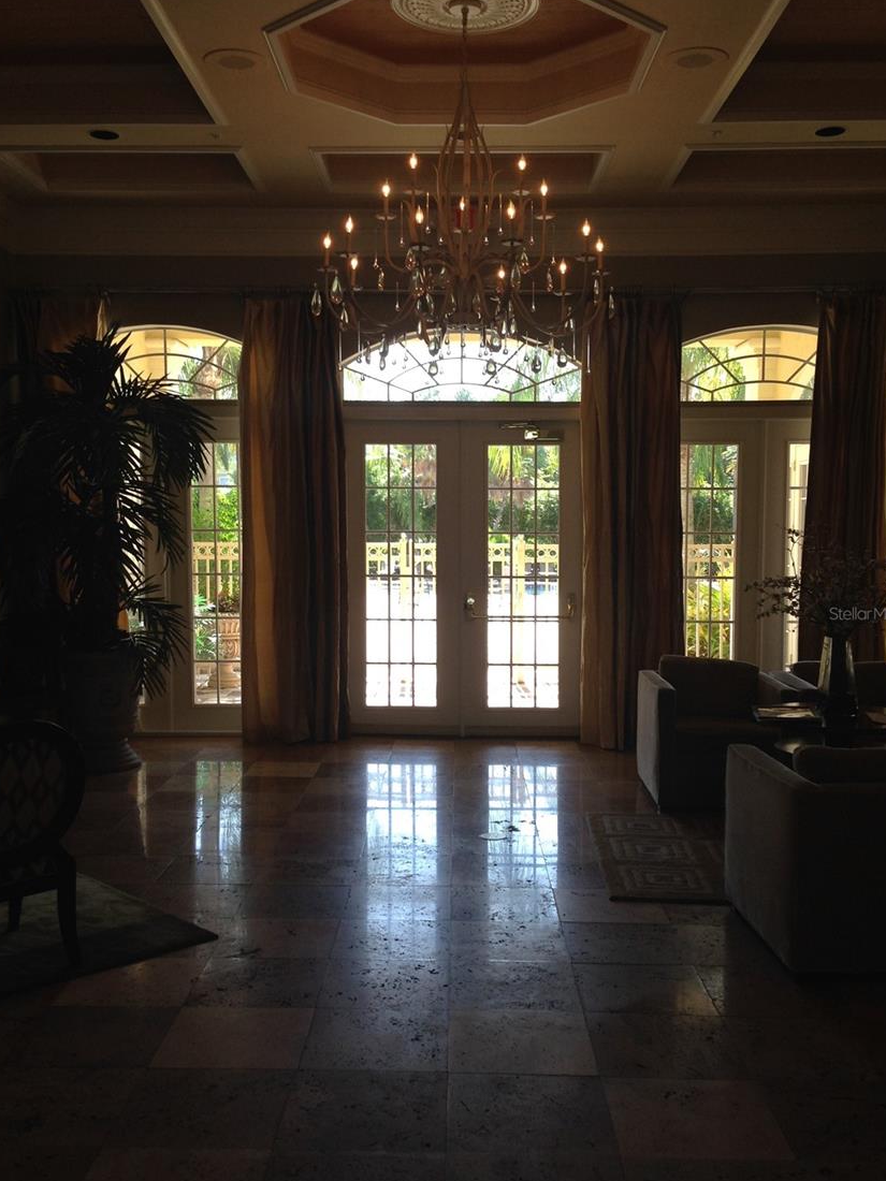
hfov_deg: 39.6
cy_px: 613
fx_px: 1229
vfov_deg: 51.3
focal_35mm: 36
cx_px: 422
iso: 50
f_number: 2.4
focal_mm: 4.12
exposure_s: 1/146
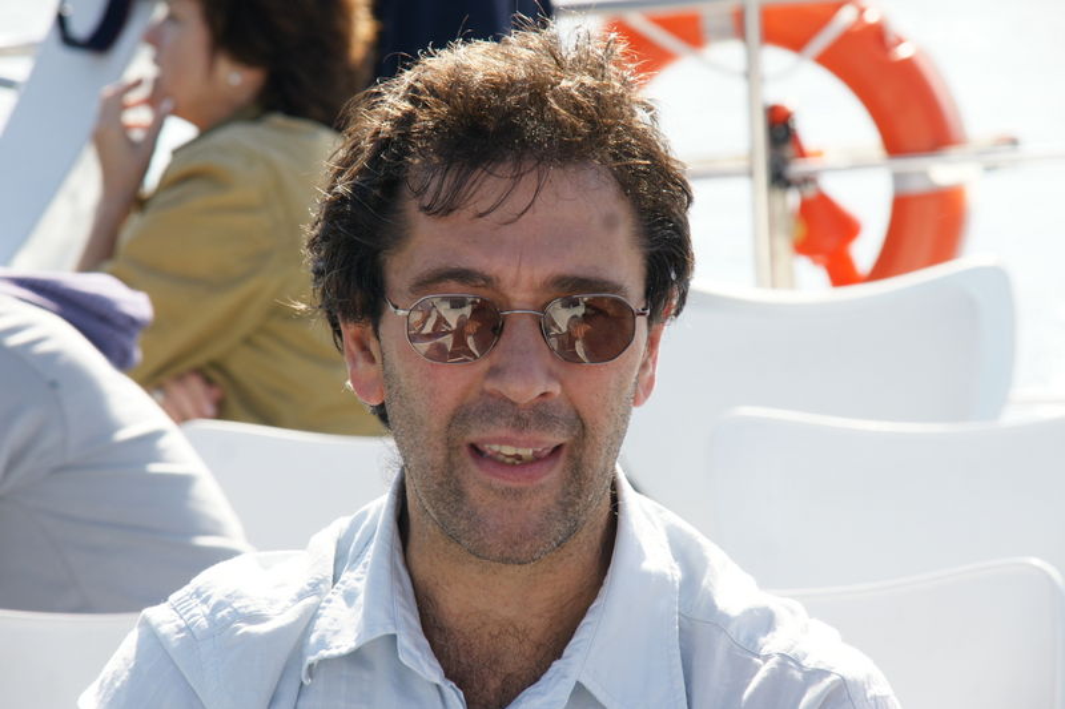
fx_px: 4658
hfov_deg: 13.0
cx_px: 532
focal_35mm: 158
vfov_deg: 8.7
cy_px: 354
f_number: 8
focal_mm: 105
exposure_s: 1/250
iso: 200
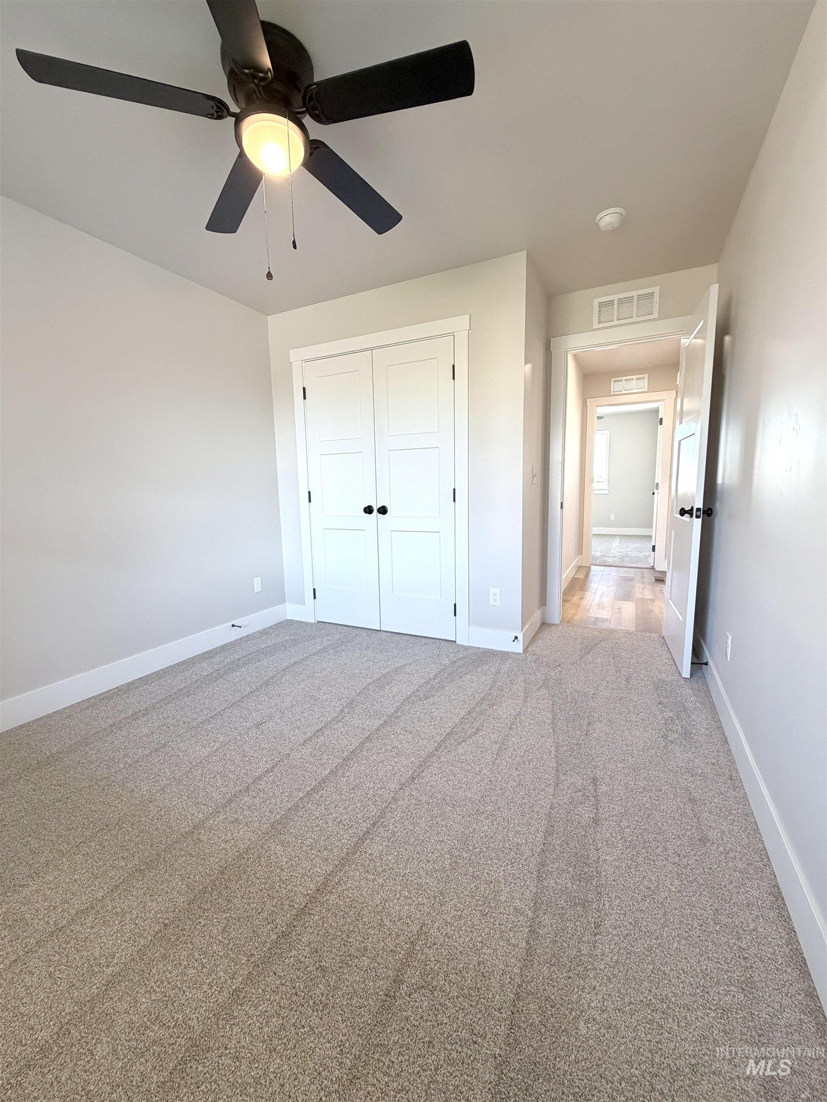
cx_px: 414
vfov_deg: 102.1
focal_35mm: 14
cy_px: 551
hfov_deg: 85.7
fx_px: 446
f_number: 2.2
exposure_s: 1/120
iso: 320
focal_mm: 2.22
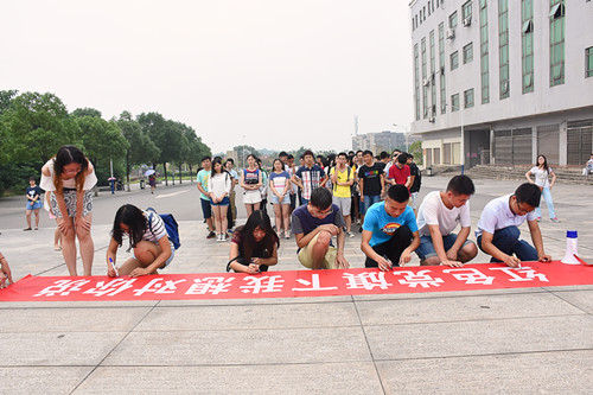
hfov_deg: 67.4
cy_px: 198
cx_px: 296
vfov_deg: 47.9
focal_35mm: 27
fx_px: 445
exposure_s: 1/1000
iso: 640
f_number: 8
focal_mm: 18
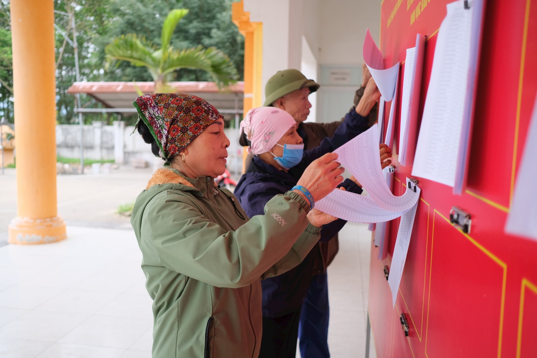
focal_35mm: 35
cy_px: 179
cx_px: 268
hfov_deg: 54.4
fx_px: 522
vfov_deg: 37.9
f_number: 2.2
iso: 320
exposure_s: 1/80
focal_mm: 23
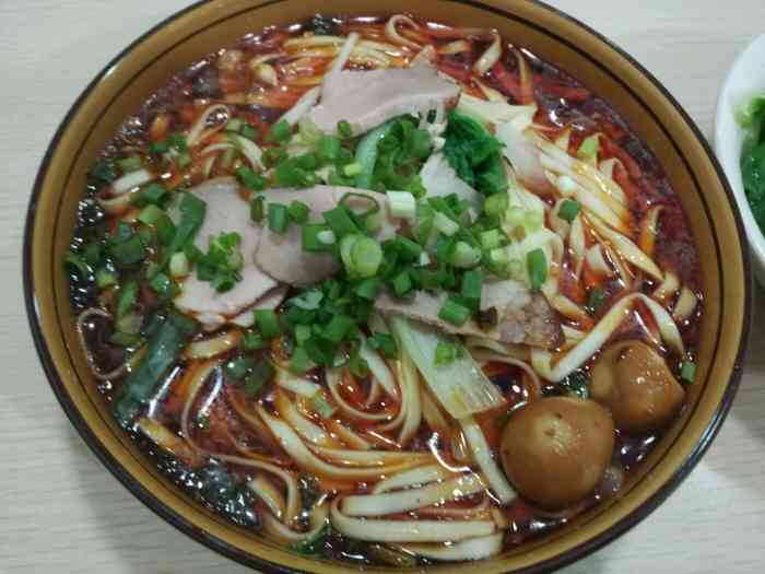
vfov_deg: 46.8
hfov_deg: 60.0
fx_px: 663
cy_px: 287
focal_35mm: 30
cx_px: 382
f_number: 2
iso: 632
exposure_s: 1/17
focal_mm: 4.12
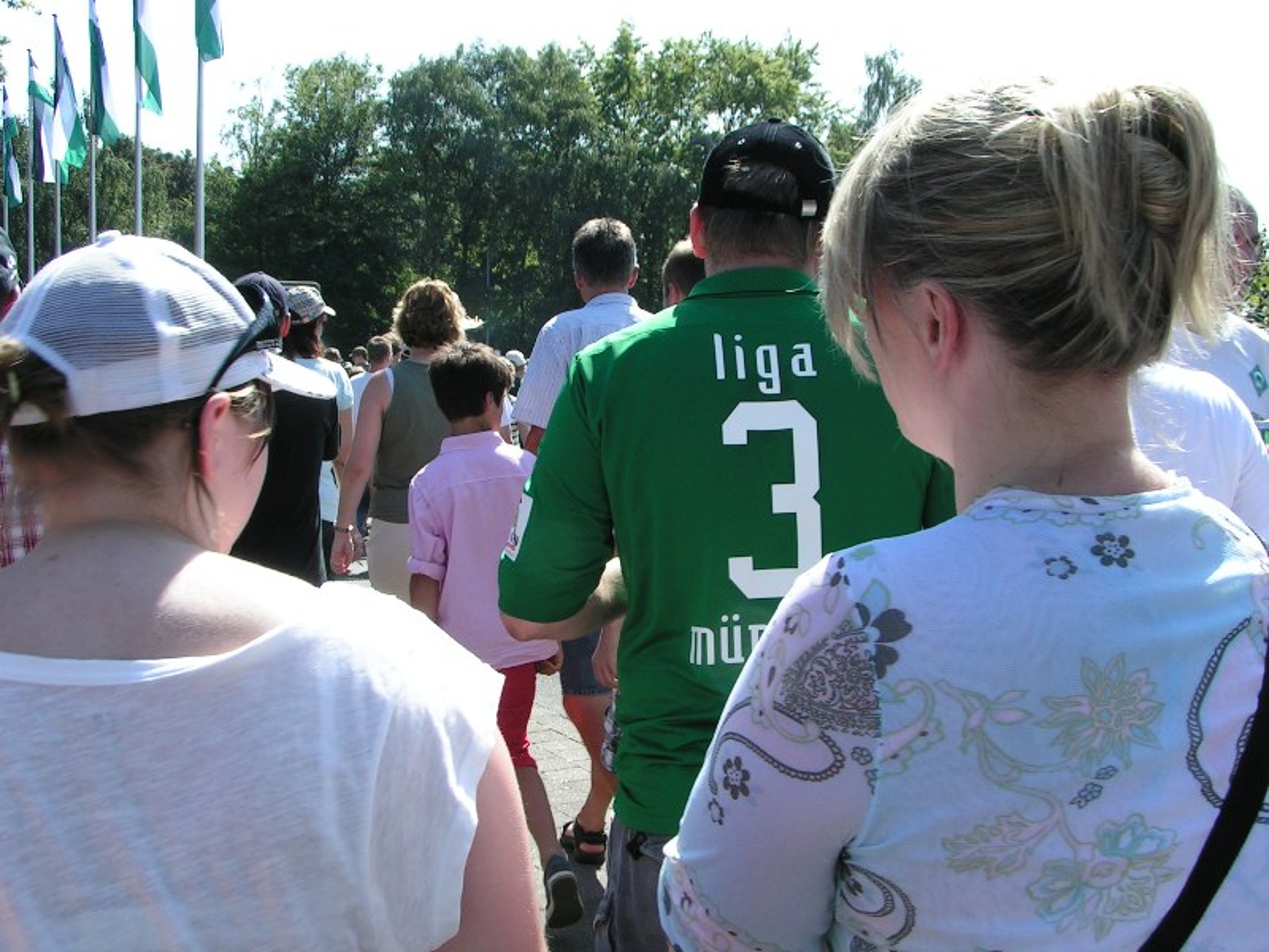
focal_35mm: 41
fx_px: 1503
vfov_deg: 35.1
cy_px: 476
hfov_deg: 45.8
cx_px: 634
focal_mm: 6.3
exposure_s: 1/200
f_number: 5.6
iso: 50
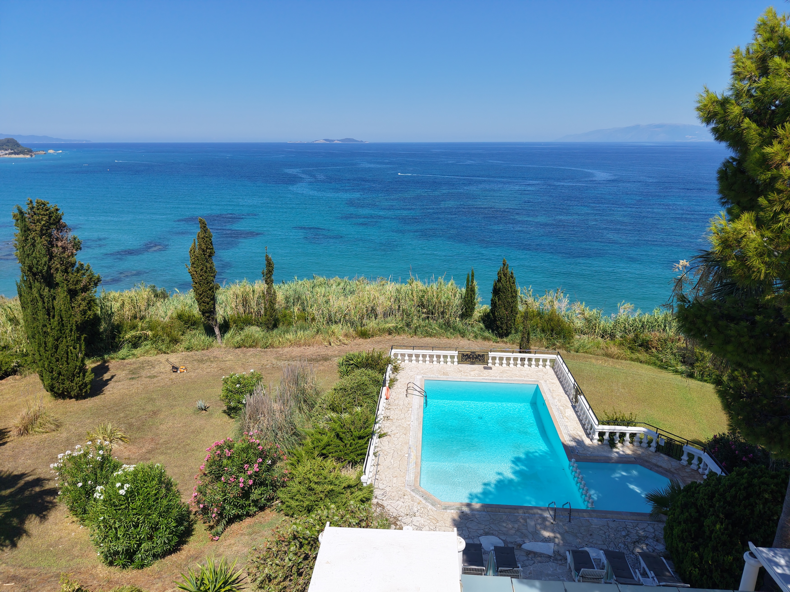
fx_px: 548
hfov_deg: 71.6
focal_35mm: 24
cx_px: 395
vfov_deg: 56.8
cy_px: 296
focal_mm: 8.67
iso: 210
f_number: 1.8
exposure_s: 1/6000
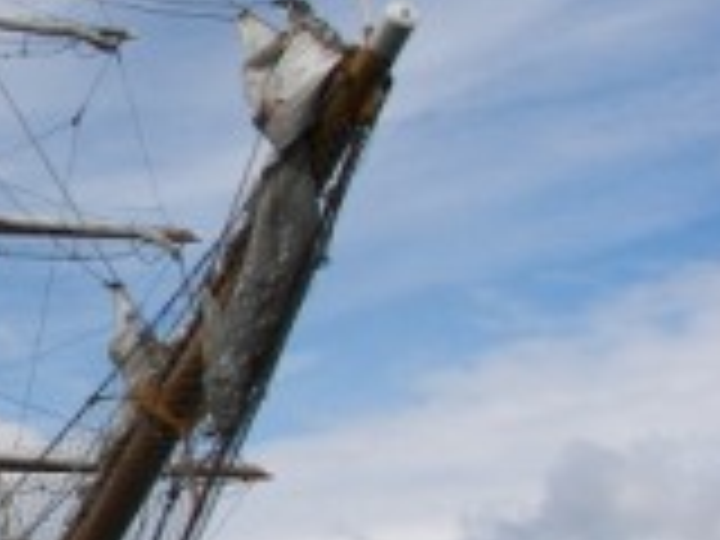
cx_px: -202
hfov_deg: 18.2
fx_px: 2101
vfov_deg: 14.6
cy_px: 392
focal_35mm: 101
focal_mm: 6
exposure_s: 1/800
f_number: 4
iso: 50
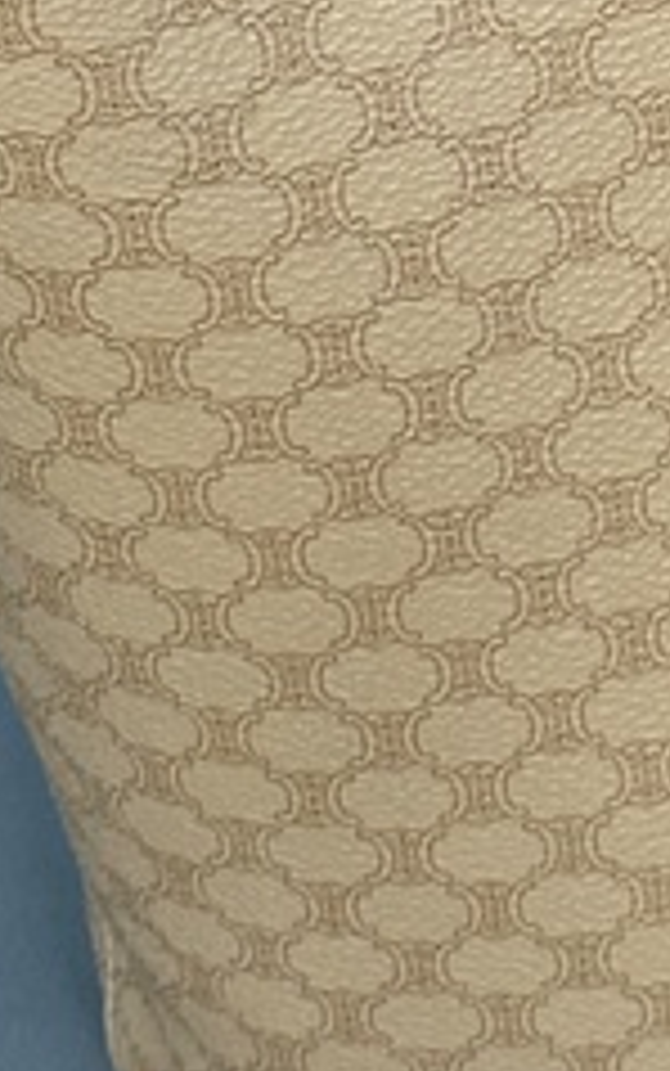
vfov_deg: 12.0
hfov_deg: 7.6
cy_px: -104
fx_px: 4990
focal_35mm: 171
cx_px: 814
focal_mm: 6.76
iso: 250
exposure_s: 1/43
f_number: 1.78
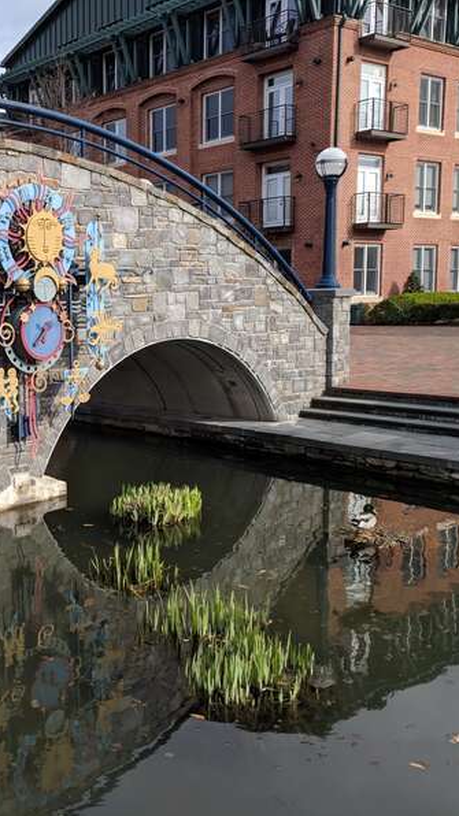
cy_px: 409
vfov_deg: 52.8
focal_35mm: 38
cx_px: 36
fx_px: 823
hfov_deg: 29.7
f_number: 2
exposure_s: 1/1082
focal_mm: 4.67
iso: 50
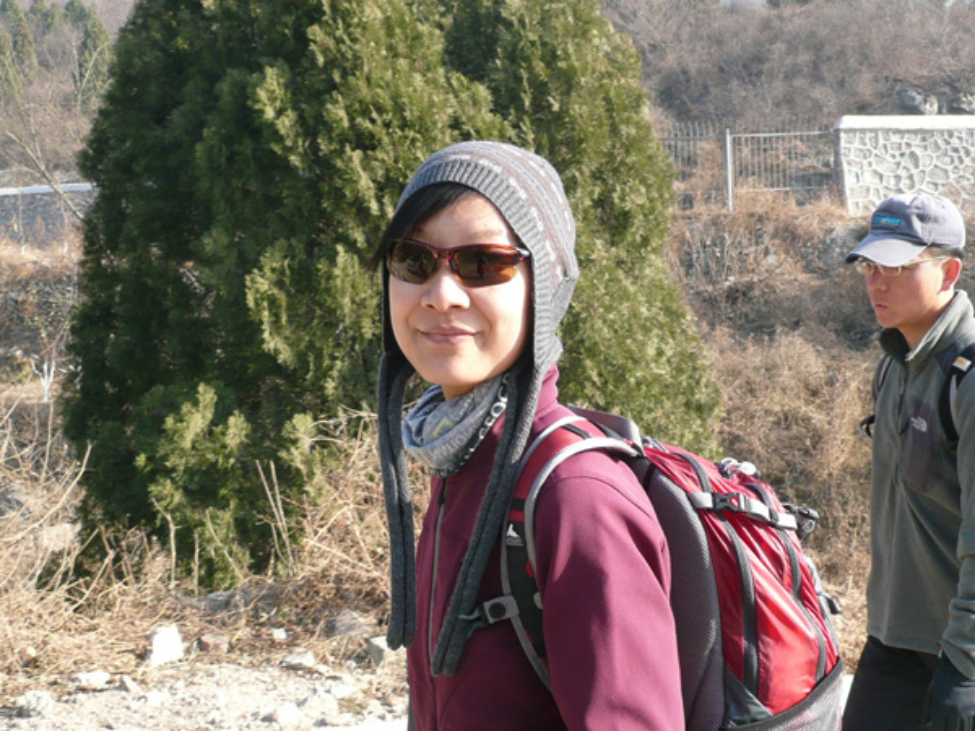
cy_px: 366
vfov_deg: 28.6
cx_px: 488
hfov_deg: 37.5
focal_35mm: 51
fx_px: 1436
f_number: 3.6
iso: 100
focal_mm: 5.5
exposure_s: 1/200
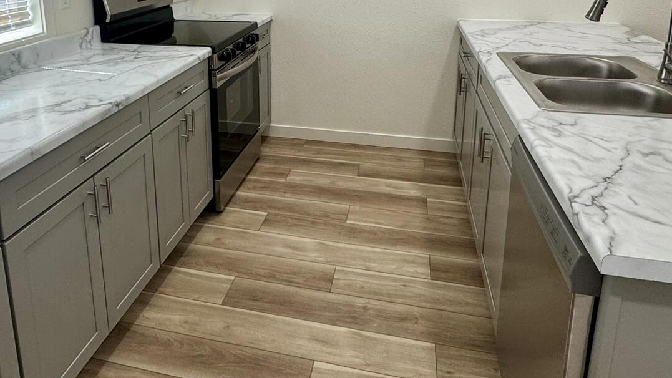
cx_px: 274
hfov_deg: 65.5
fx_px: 517
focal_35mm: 29
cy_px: 57
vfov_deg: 38.2
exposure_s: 1/120
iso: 125
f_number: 2.2
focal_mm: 2.22
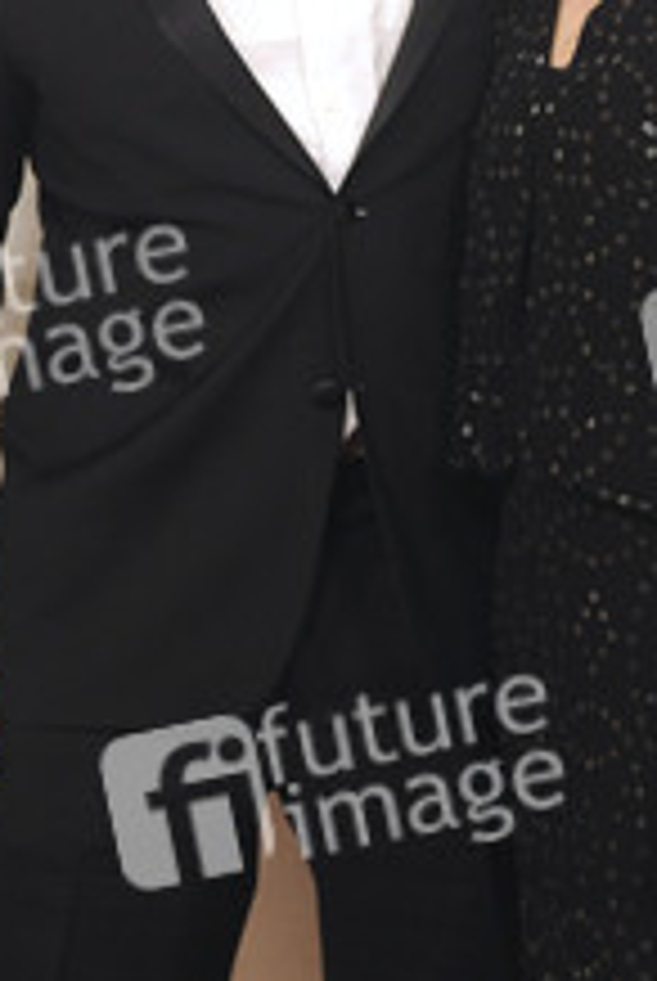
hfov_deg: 8.3
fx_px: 4502
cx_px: 466
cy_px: 108
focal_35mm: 165
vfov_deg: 12.3
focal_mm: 90
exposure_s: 1/160
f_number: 7.1
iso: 2500
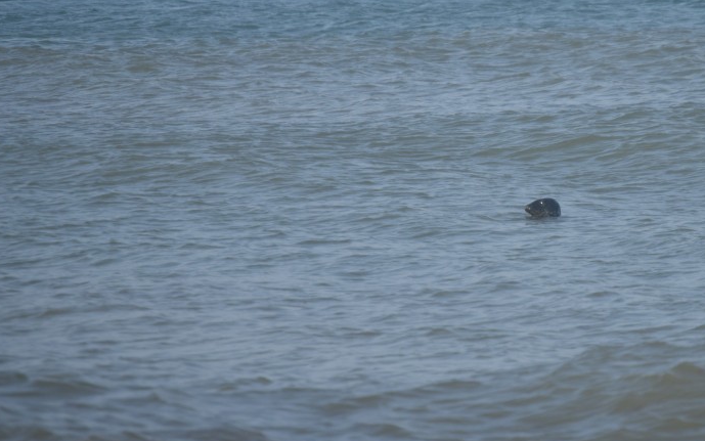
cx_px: 510
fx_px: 9206
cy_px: 170
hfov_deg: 4.4
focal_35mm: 479
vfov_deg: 2.7
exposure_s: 1/1000
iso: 200
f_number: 5.6
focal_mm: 200
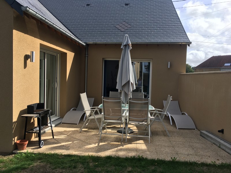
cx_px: 116
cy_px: 86
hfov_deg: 61.7
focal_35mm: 29
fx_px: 194
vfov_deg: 48.2
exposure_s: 1/986
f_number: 2.2
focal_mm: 4.15
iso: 25
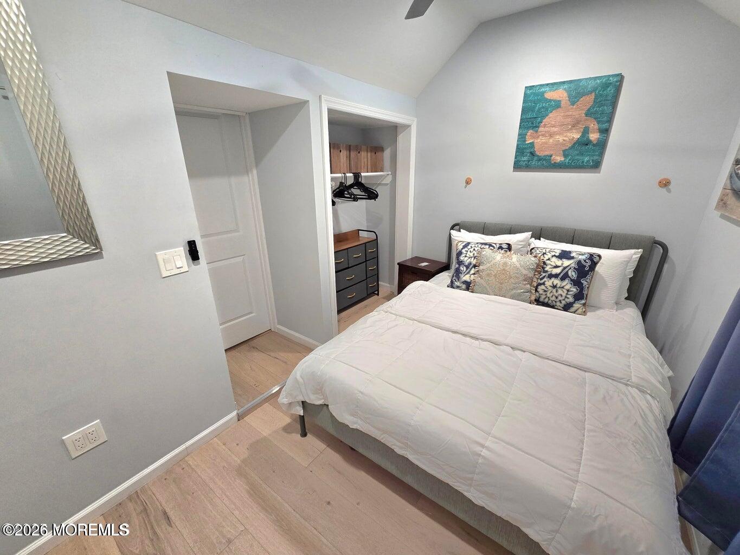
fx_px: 278
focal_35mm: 13
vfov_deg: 89.9
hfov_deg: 106.2
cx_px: 370
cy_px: 278
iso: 200
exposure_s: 1/60.2
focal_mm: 2.2
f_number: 2.2
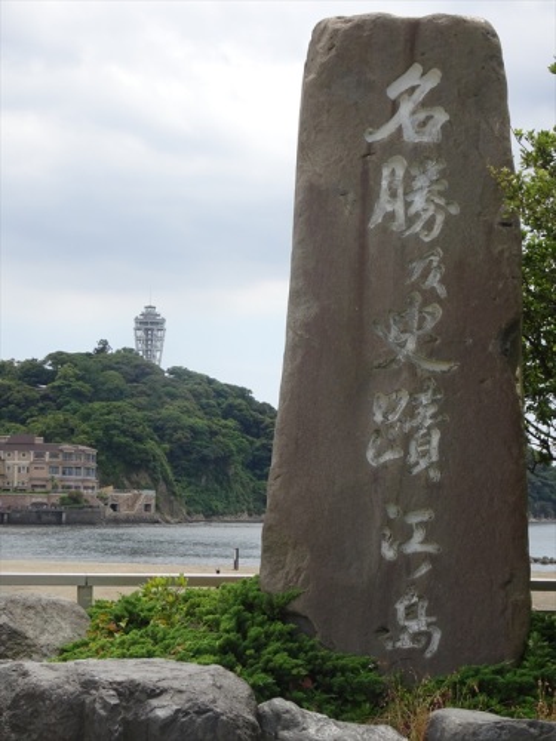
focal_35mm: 70
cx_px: 278
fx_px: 1499
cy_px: 370
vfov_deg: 27.8
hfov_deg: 21.0
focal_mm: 12.01
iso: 80
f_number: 5
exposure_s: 1/500
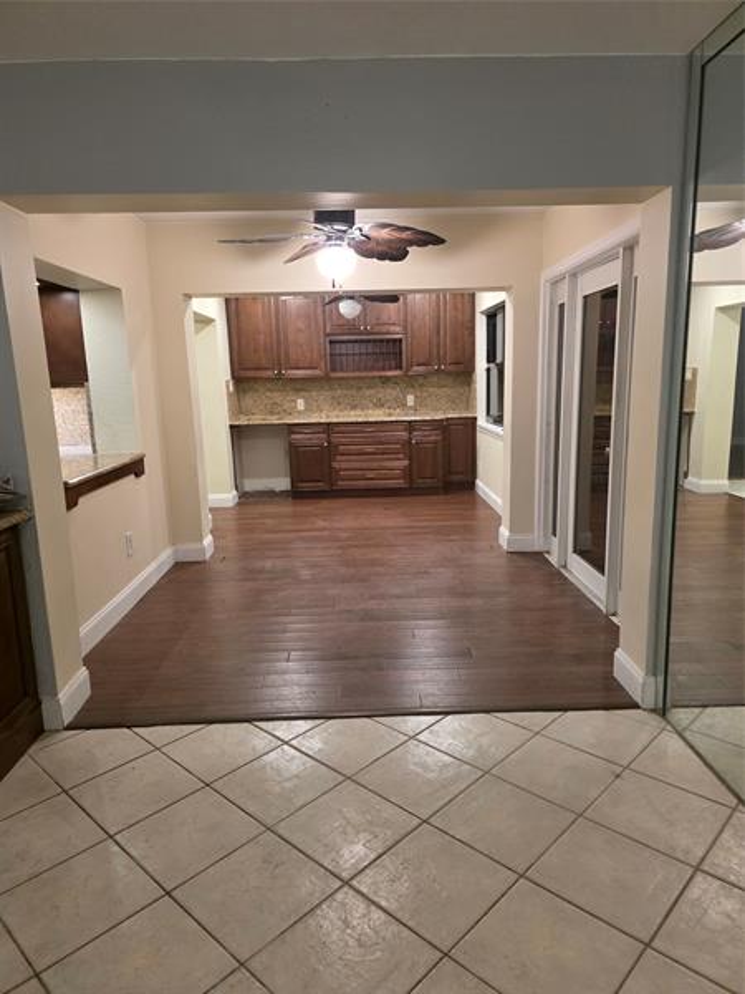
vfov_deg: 73.9
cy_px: 497
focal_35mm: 23
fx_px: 660
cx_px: 372
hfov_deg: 58.9
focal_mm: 6.3
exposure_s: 1/120
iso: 1000
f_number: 1.7
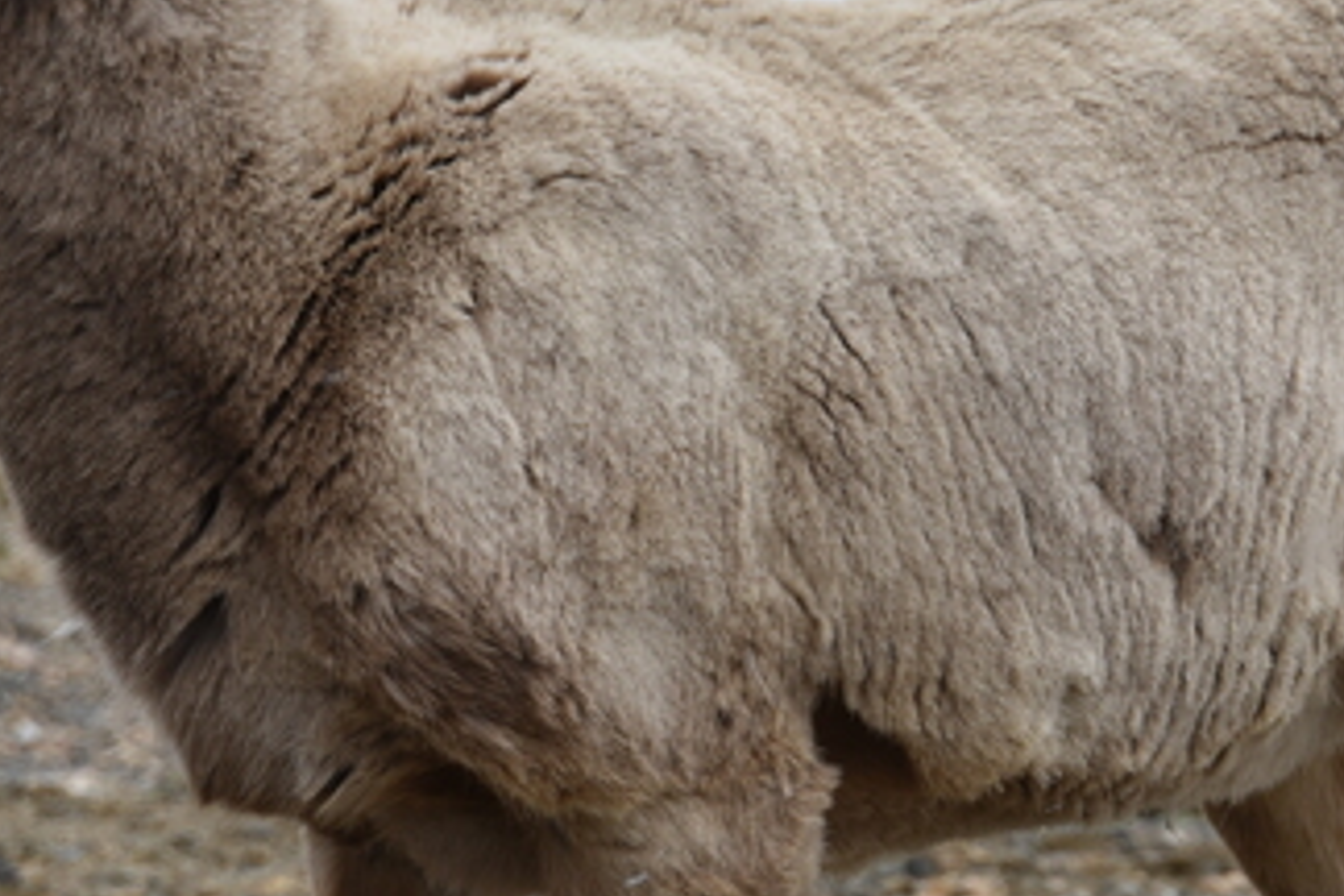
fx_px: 29454
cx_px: 747
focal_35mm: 789
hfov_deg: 2.6
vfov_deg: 1.7
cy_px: 402
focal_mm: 200
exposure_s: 1/400
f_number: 9
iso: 100
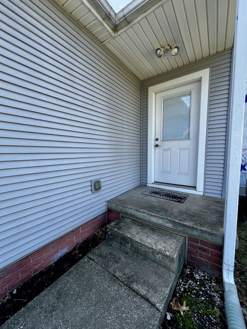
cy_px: 164
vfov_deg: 106.2
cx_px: 124
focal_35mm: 13
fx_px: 124
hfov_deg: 89.9
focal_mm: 1.57
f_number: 1.8
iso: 32
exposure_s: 1/298
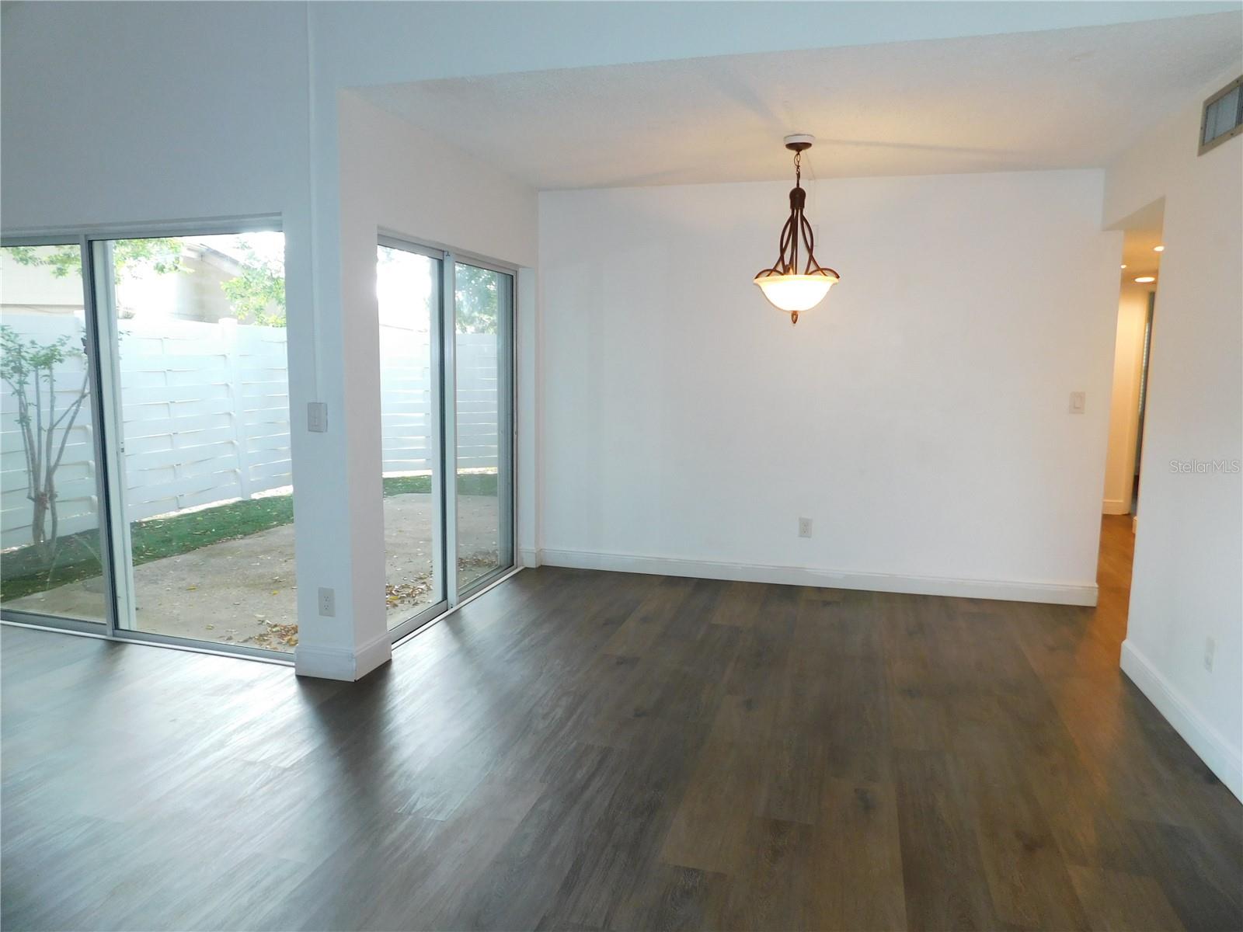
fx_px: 826
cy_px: 466
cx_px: 622
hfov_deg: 73.9
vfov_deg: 58.9
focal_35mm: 23
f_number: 3
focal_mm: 4
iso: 180
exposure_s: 1/30
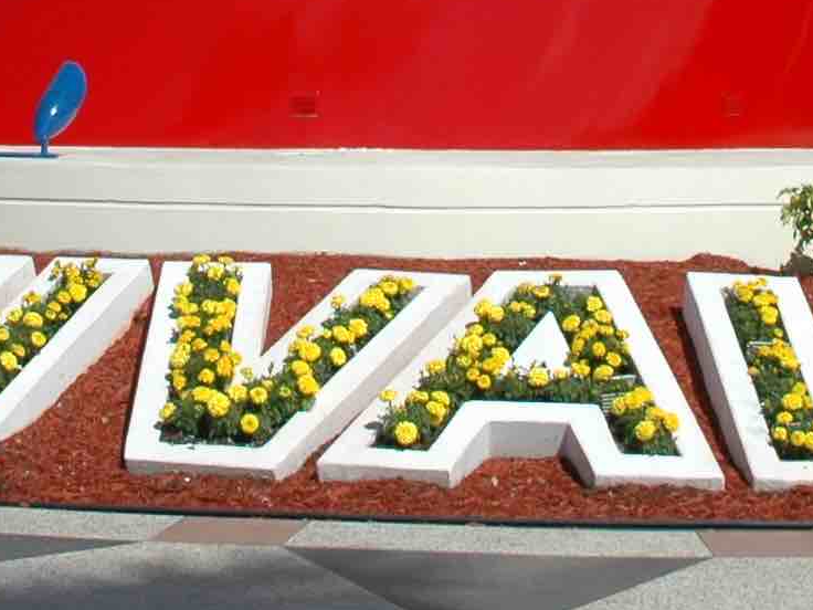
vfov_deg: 12.9
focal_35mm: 106
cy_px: -413
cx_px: 430
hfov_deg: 18.5
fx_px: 2490
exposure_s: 1/400
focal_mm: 18
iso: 200
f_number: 10
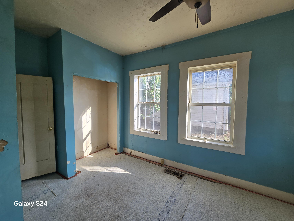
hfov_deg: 106.2
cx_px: 147
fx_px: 110
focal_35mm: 13
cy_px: 110
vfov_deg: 89.9
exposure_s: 1/219
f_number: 2.2
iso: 50
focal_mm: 2.2
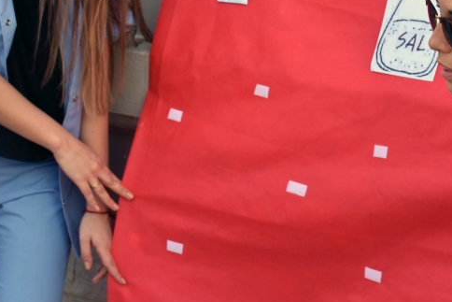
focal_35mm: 111
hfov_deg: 18.2
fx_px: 1395
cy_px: 14
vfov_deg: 12.2
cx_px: 360
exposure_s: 1/500
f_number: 8
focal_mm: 35
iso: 400
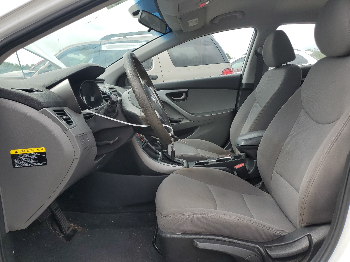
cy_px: 131
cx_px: 175
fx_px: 263
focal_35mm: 26
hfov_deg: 67.3
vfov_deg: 53.1
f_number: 1.5
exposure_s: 1/833
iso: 50
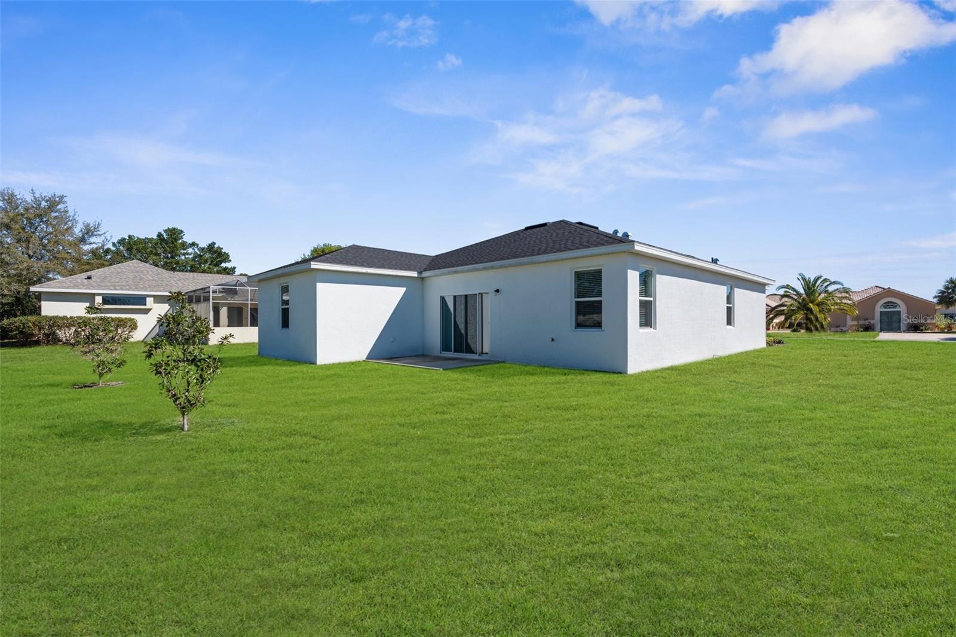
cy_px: 318
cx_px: 478
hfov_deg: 96.7
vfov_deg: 73.7
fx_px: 425
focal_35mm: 16
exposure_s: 1/800
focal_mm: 16
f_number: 5
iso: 125
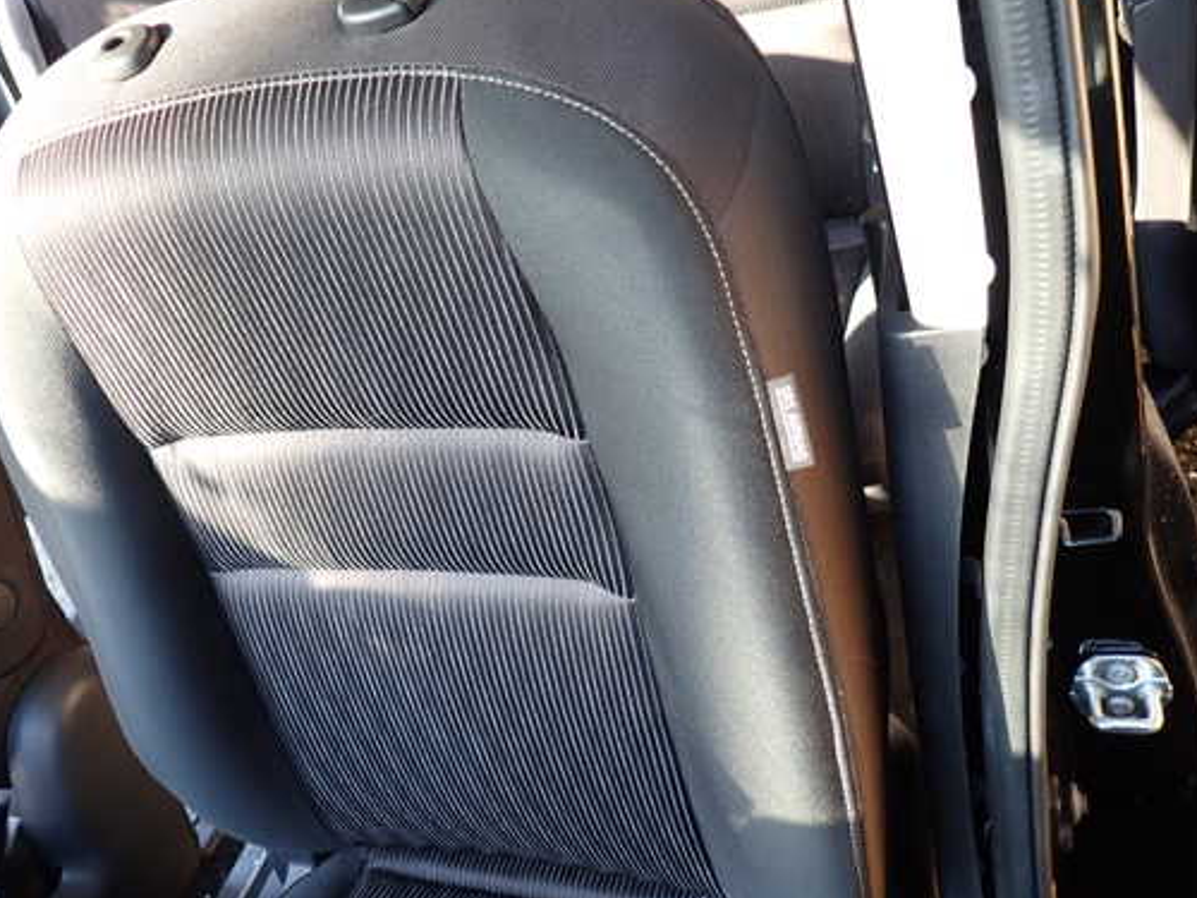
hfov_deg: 59.9
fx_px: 1037
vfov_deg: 46.8
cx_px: 551
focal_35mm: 30
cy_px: 448
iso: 160
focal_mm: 4.5
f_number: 2
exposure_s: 1/60
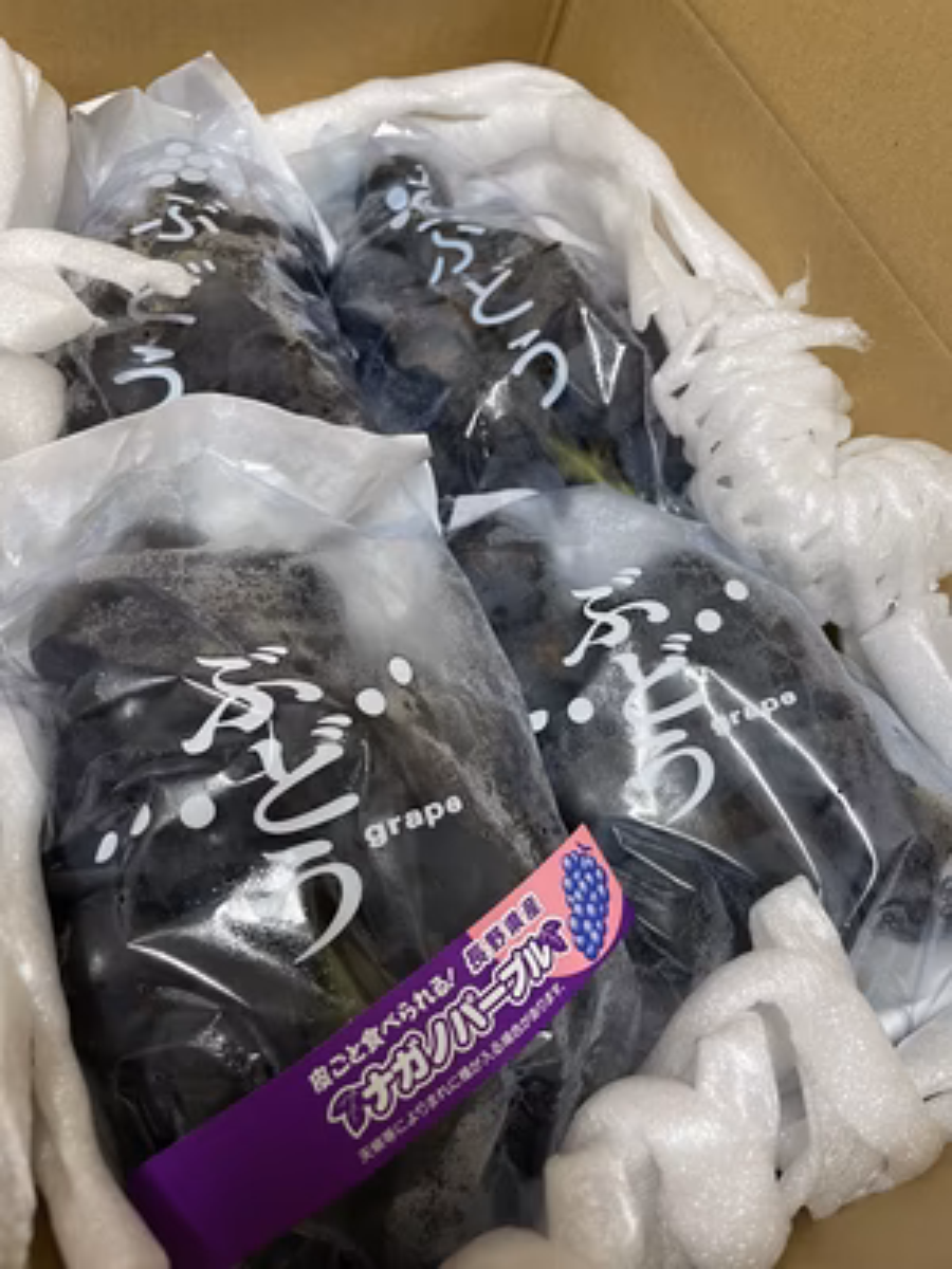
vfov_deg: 67.3
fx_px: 953
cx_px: 476
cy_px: 634
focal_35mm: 26
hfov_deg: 53.1
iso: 125
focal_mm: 4.2
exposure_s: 1/50
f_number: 1.6
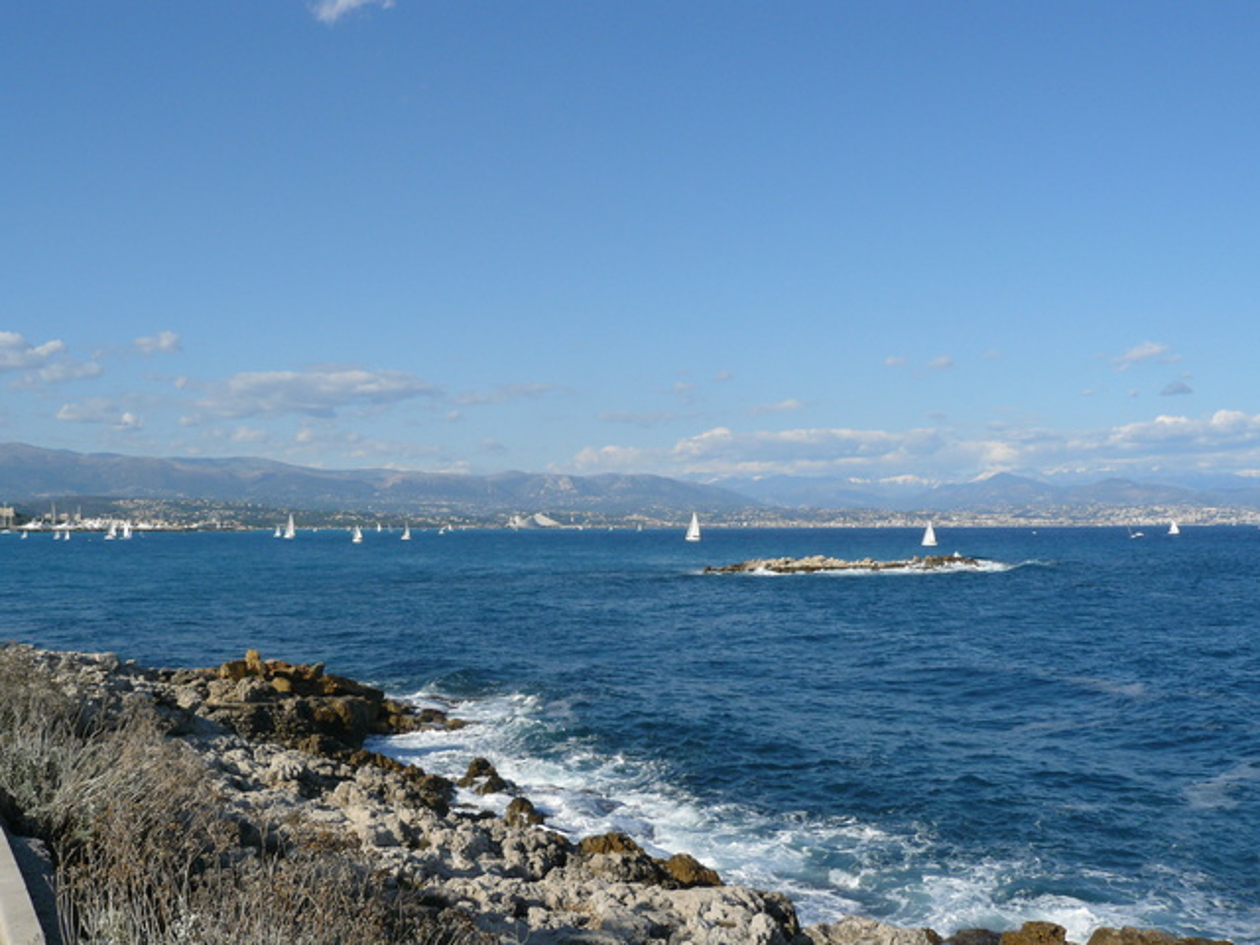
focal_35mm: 36
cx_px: 630
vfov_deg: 39.7
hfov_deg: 51.4
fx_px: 1310
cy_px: 472
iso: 100
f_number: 6.3
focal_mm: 6
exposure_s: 1/500
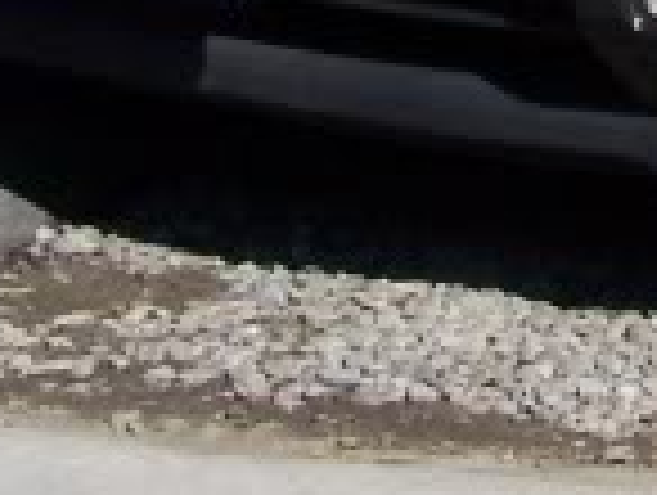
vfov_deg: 6.8
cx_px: 1080
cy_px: -634
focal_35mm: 208
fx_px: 3954
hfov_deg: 9.2
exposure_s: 1/350
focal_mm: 6.3
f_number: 5.6
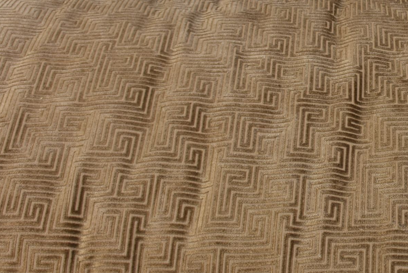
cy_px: 59
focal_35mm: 83
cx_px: 406
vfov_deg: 16.4
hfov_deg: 23.5
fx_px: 941
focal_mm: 22
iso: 200
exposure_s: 1/125
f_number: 7.1
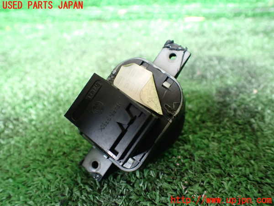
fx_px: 237
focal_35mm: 30
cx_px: 137
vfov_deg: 46.8
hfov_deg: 60.0
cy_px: 103
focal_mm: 5.4
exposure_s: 1/100
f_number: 2.3
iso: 800
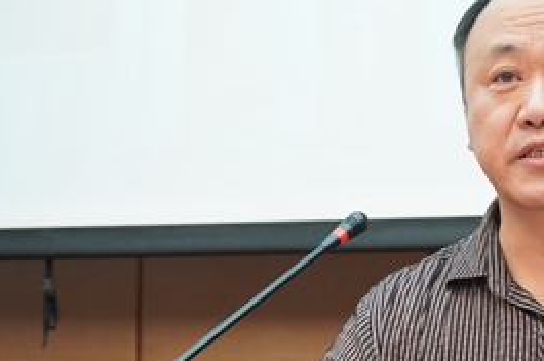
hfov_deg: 21.1
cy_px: 282
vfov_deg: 14.6
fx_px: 1404
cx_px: 552
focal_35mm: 93
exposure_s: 1/60
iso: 4000
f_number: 5.6
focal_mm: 44
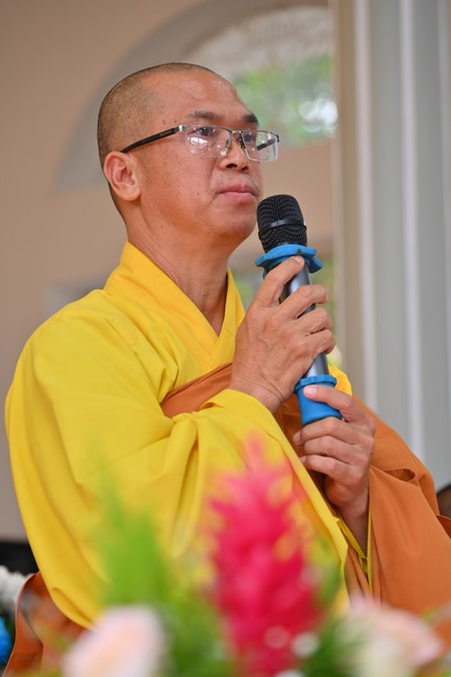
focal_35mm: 120
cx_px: 226
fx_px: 2256
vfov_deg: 17.1
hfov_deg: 11.4
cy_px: 338
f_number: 4.5
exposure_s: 1/100
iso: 250
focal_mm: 120
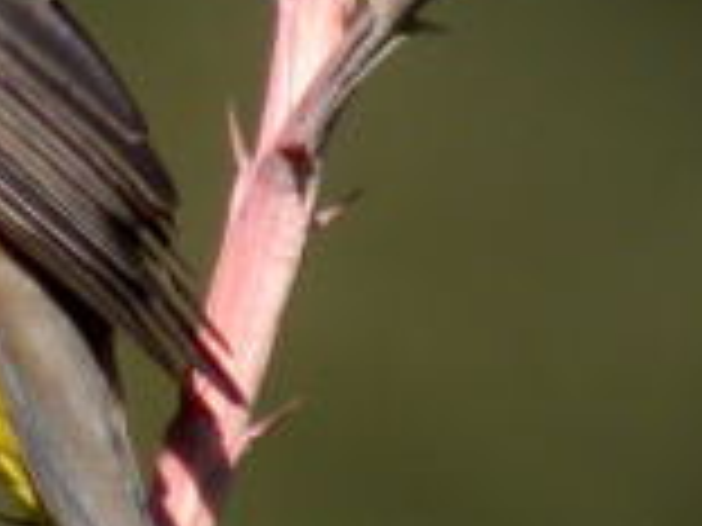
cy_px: 112
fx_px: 6834
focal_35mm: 337
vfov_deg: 4.4
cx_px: -248
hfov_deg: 5.8
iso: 100
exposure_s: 1/366
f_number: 4.6
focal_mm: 17.1
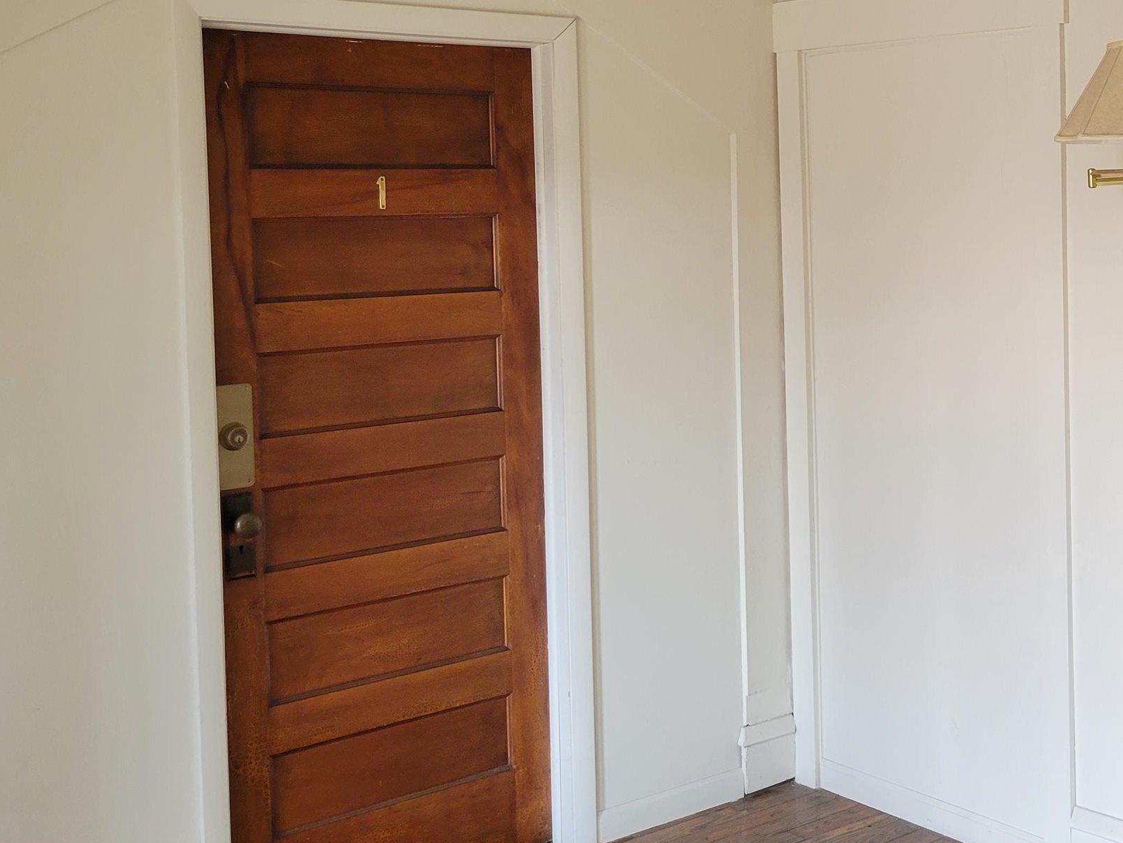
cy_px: 293
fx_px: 1622
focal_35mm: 50
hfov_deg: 35.8
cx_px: 1022
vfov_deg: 28.9
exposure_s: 1/120
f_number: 1.8
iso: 200
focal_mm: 5.4
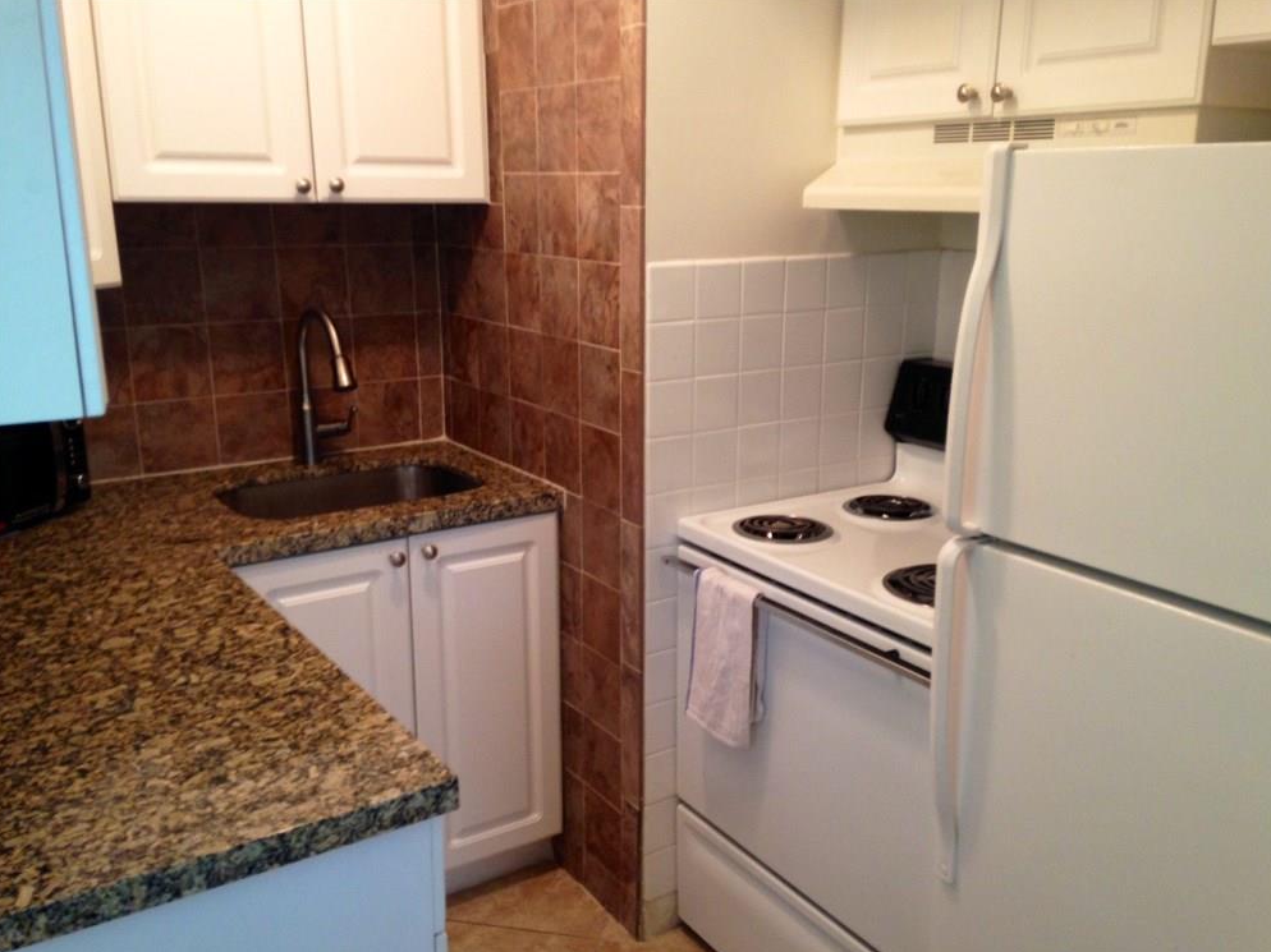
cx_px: 646
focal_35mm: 34
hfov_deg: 54.0
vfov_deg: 41.8
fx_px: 1248
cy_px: 486
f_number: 2.4
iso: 100
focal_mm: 4.12
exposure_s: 1/20
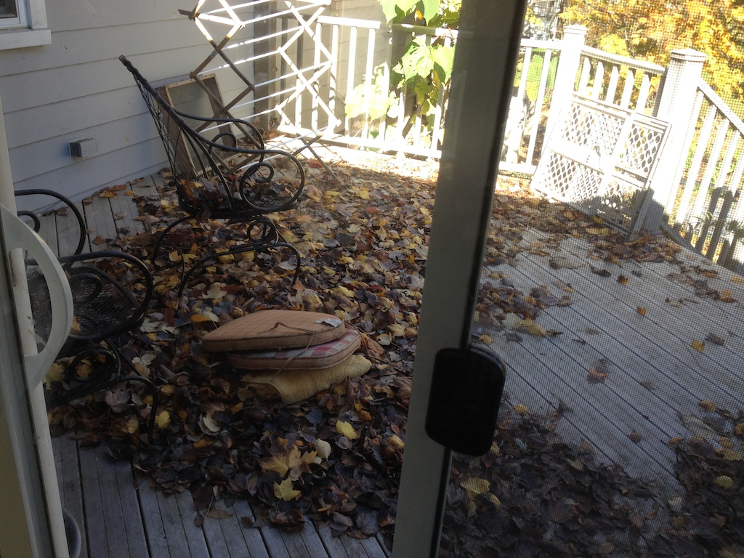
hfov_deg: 52.6
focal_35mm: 35
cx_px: 372
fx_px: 752
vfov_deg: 40.7
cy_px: 279
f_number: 2.4
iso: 50
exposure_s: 1/188
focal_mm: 4.28
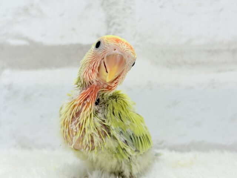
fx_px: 356
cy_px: 89
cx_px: 118
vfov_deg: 28.0
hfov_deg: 36.8
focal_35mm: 52
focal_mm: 5.96
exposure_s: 1/100
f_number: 1.6
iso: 80
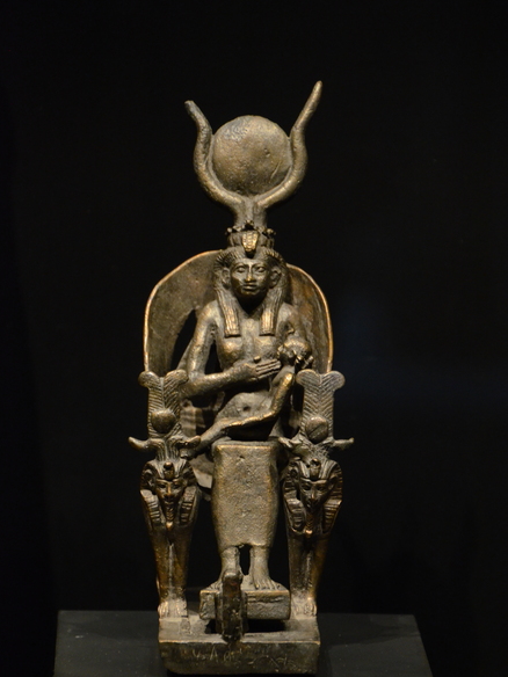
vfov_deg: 6.9
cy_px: 377
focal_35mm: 287
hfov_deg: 5.2
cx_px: 254
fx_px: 5607
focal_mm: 175
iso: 2500
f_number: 6
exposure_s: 1/40
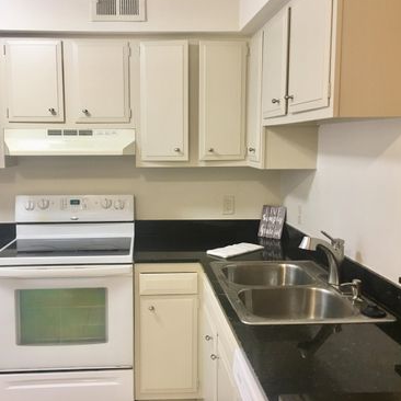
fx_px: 459
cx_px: 169
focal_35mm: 35
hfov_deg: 47.1
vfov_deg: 47.2
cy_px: 198
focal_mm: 4.15
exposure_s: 1/15
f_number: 2.2
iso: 40
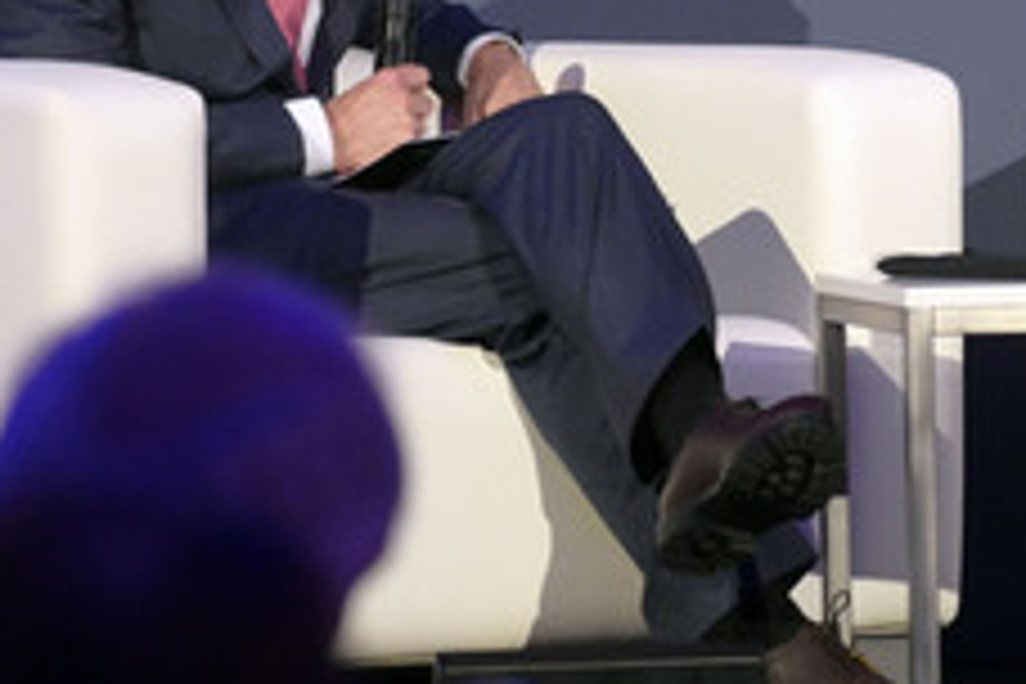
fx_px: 11285
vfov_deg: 3.5
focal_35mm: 396
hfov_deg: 5.2
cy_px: 94
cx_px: 974
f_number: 5.6
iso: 12800
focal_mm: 200
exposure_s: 1/400
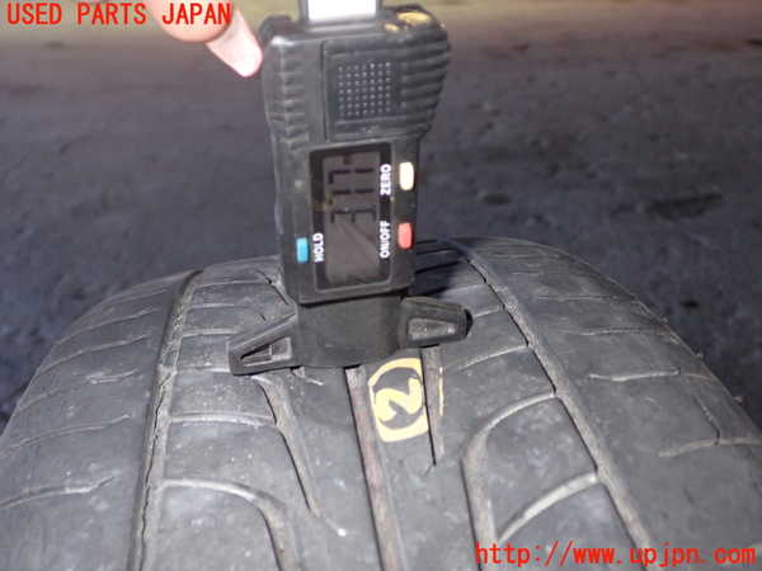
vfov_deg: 39.7
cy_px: 286
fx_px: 792
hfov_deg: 51.4
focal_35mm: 36
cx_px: 381
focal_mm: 6.37
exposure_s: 1/40
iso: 320
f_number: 7.1
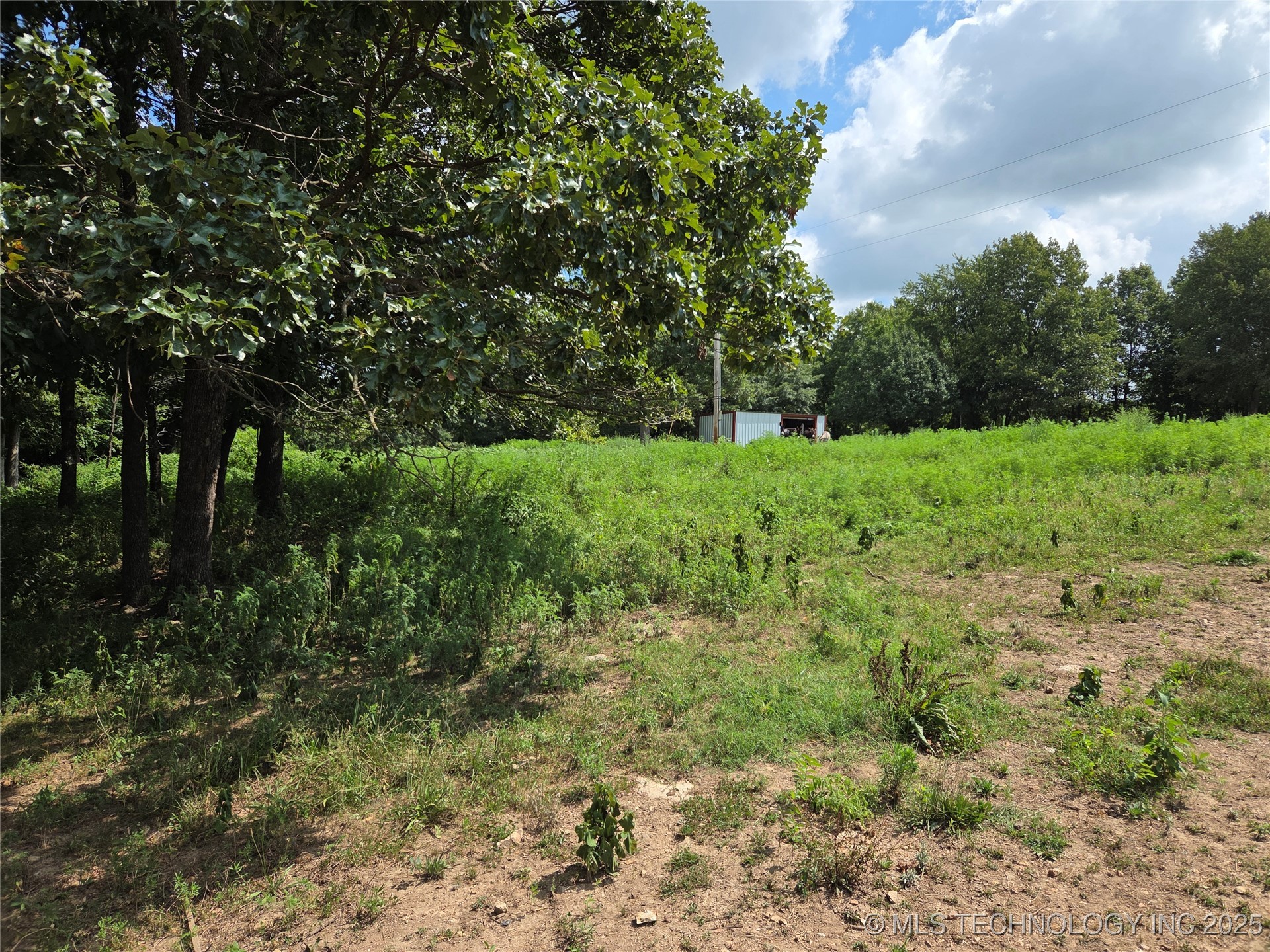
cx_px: 635
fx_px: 844
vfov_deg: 58.9
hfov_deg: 73.9
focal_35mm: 23
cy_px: 476
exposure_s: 1/4010
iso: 80
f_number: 1.8
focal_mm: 5.4
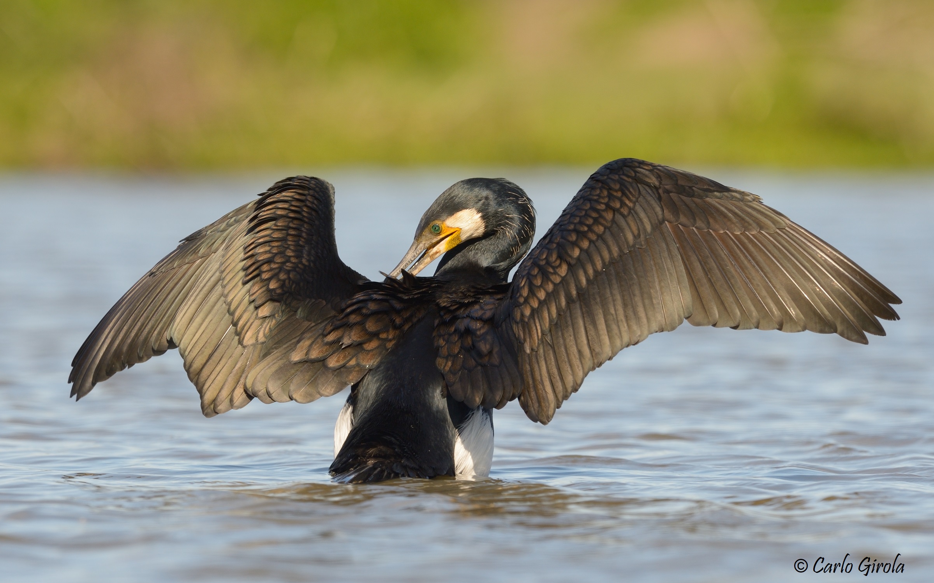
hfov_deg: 3.4
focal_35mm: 612
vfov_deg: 2.1
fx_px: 15576
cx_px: 467
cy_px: 280
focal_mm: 600
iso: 800
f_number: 9
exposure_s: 1/400
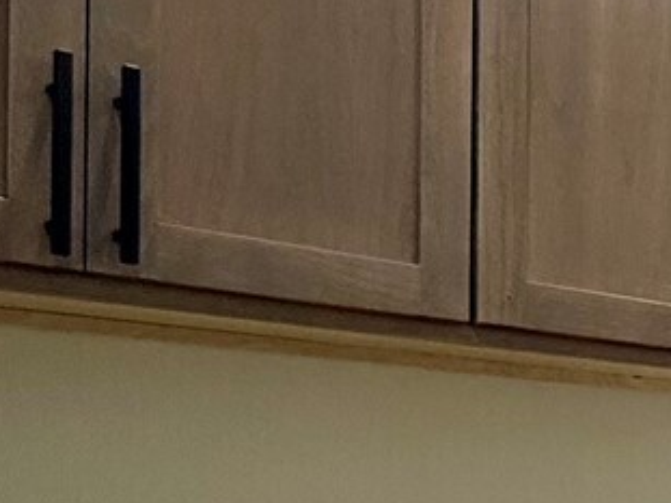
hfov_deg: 20.4
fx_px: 1395
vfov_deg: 19.7
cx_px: 1161
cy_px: 529
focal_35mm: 72
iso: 320
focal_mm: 2.22
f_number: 2.2
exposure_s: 1/120
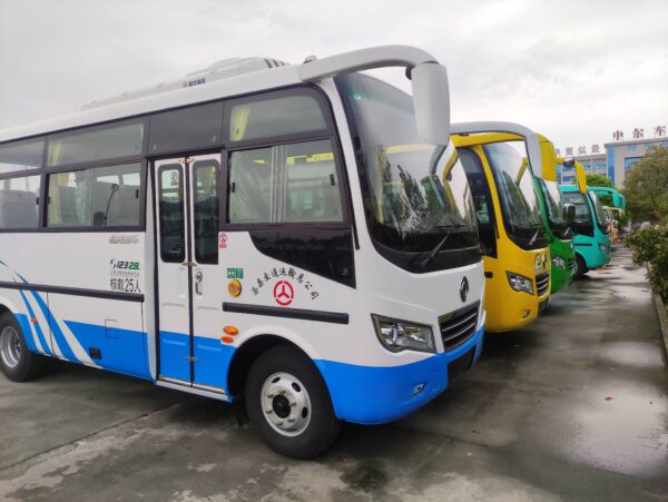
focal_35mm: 25
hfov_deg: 69.3
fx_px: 483
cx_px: 334
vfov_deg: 54.9
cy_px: 251
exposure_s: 1/329
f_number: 1.89
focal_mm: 5.43
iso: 50
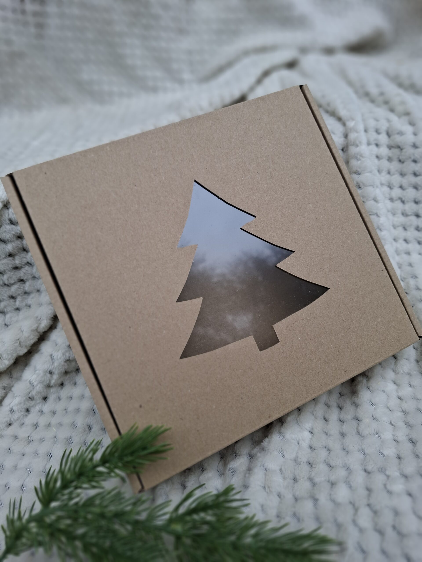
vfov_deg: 73.9
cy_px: 281
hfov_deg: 58.9
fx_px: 374
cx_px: 211
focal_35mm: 23
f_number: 1.8
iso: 50
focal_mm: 5.54
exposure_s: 1/231
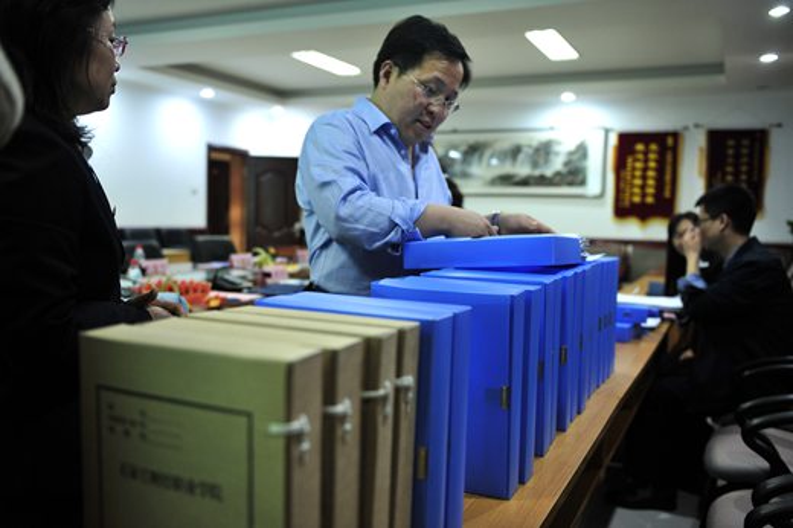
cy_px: 264
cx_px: 396
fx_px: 748
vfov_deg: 38.8
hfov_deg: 55.8
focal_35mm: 34
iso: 1400
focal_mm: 34
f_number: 2.8
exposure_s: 1/125
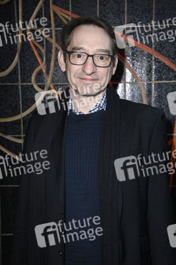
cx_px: 88
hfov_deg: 25.9
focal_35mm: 52
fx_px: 382
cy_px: 132
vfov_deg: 38.2
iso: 400
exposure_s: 1/250
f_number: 5.6
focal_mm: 52
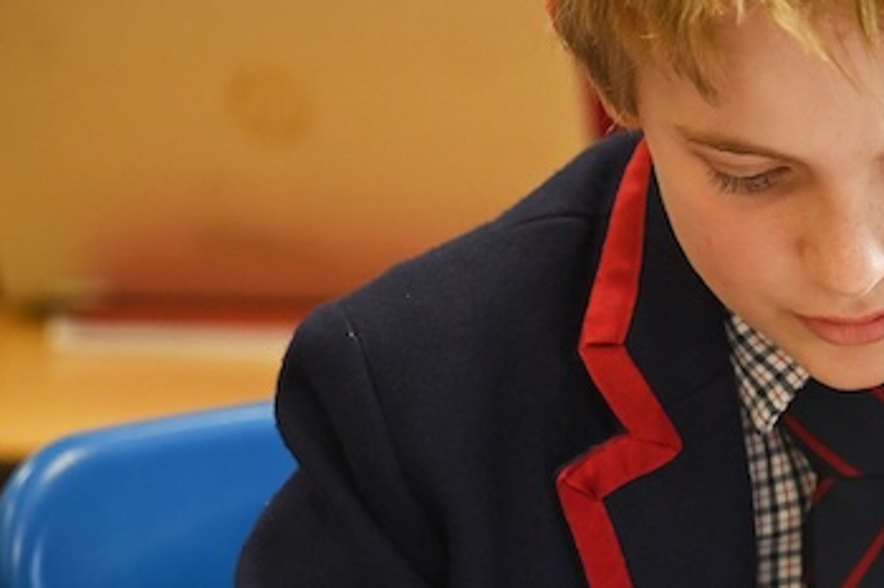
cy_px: 366
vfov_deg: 3.7
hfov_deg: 5.5
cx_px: 1370
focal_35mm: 371
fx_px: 9105
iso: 1250
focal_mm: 110
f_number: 3.2
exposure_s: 1/500
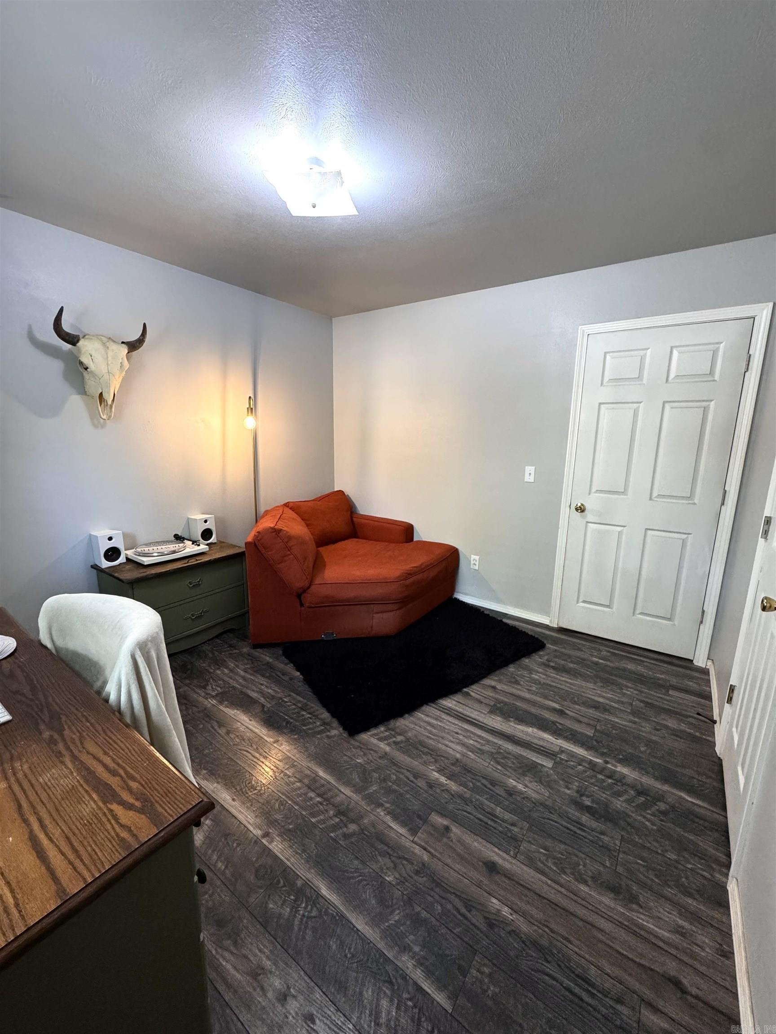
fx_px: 418
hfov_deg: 85.7
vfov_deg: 102.1
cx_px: 388
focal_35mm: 14
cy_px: 517
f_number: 2.2
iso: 400
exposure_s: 1/60
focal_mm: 2.22
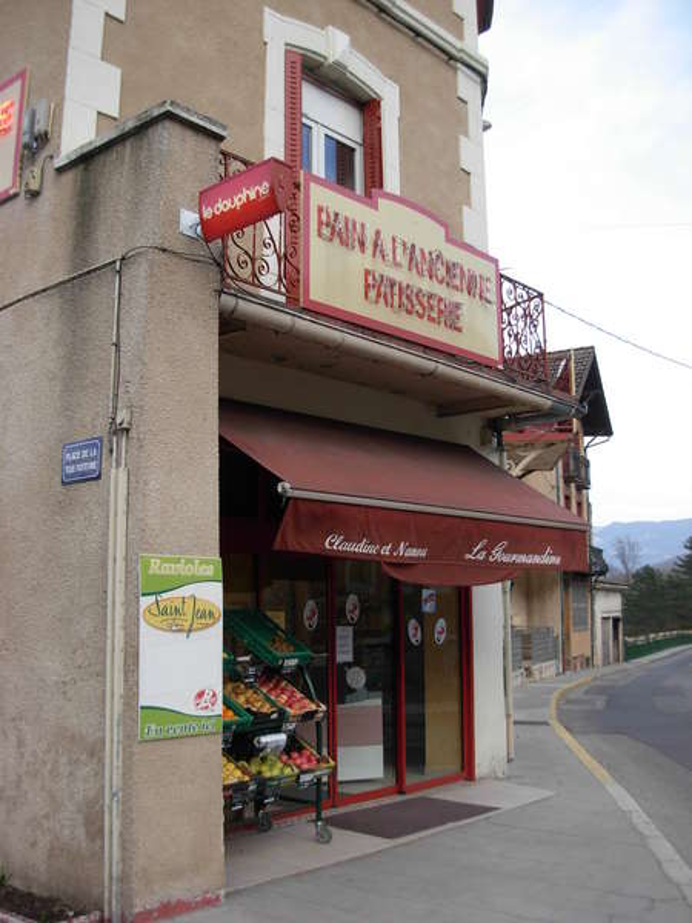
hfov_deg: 37.7
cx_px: 346
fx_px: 1013
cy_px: 462
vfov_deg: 49.0
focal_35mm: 38
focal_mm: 6.3
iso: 79
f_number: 2.9
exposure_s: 1/166
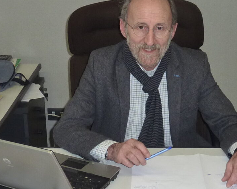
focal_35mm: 70
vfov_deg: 21.8
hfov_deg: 27.1
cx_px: 124
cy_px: 63
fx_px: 491
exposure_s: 1/30
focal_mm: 4.1
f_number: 3.3
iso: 160
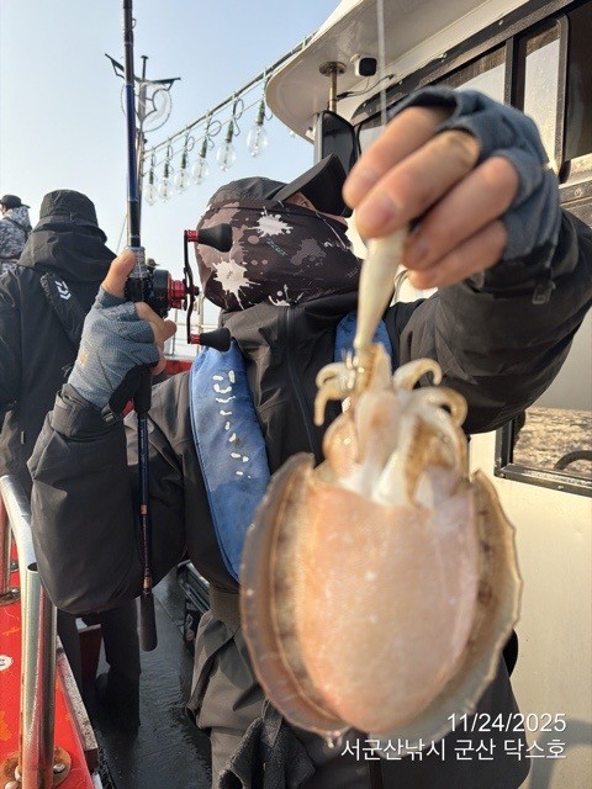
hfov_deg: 56.8
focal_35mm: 24
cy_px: 394
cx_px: 296
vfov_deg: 71.6
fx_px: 547
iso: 320
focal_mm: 6.76
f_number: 1.78
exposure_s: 1/8130
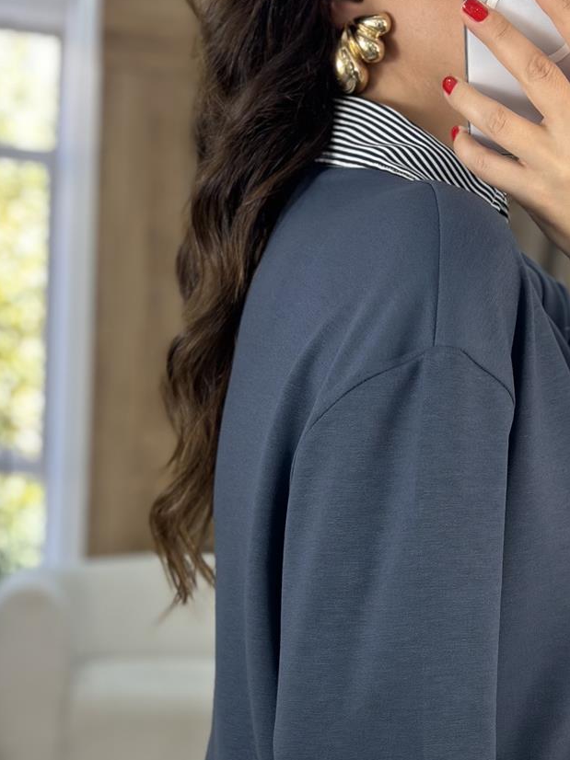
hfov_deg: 15.8
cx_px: 460
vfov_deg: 20.6
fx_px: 2043
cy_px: 715
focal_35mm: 93
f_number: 1.78
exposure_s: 1/106
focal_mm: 6.86
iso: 80
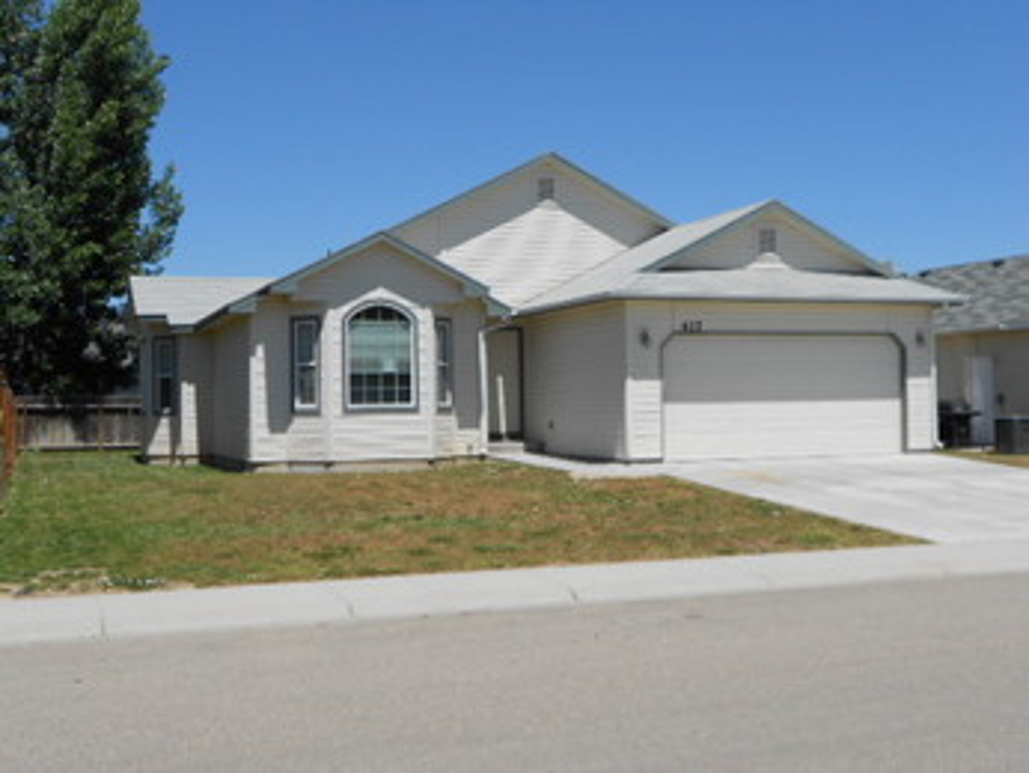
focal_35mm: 43
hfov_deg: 43.8
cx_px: 514
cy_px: 386
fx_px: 1279
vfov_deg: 33.6
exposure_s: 1/1000
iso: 80
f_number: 4.2
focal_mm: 7.7
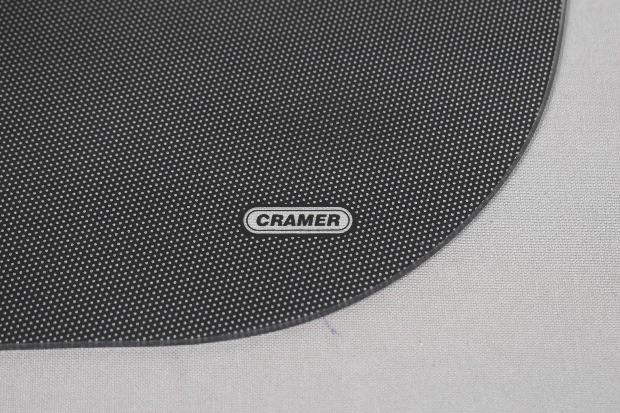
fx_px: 1421
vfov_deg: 16.6
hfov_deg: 24.6
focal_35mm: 82
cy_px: 206
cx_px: 310
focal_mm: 55
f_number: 5.6
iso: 640
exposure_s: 1/60
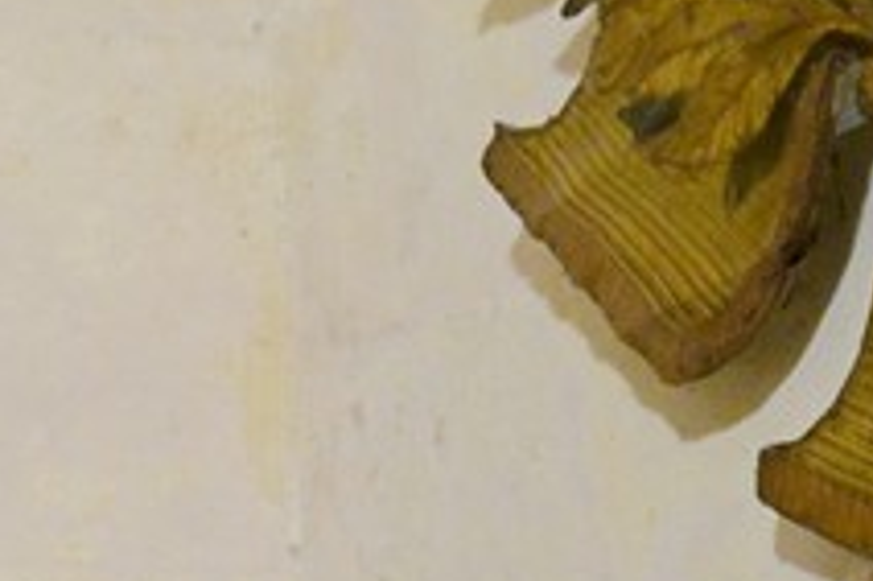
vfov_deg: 7.2
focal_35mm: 181
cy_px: 1249
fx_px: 4386
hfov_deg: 8.9
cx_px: -1861
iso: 1600
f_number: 5.6
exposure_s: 1/1.25
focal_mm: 24
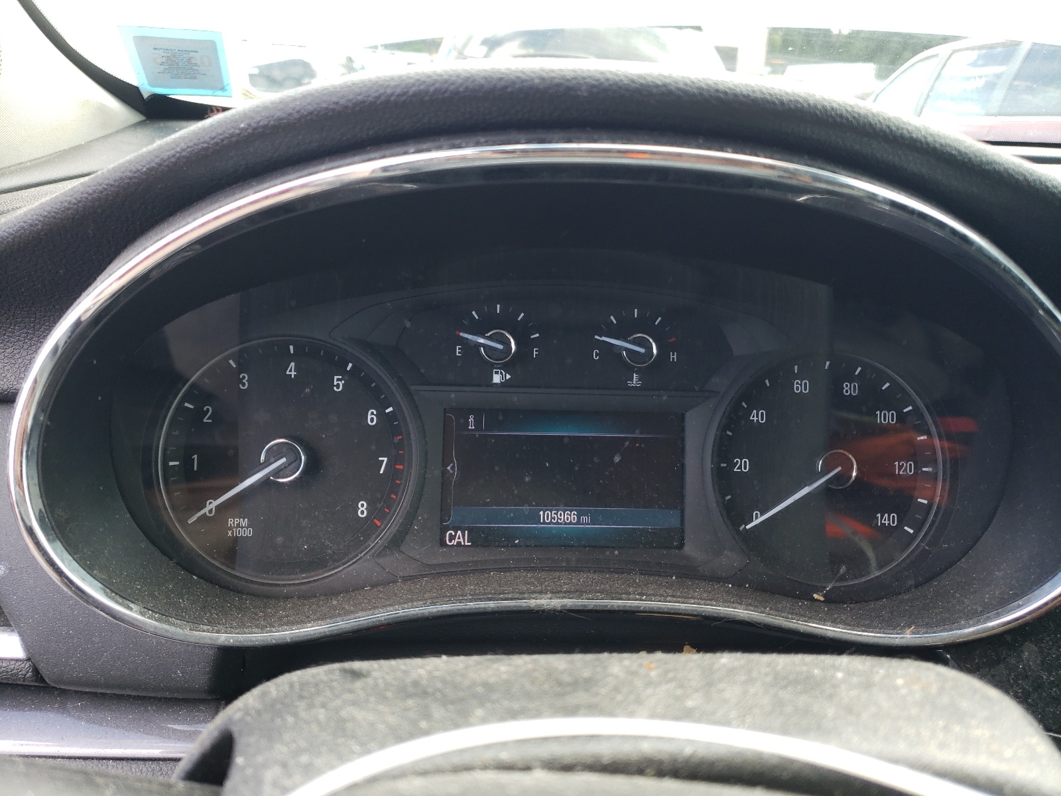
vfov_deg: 53.1
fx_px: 797
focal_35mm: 26
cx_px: 530
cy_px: 398
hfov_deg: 67.3
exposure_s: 1/118
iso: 50
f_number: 1.5
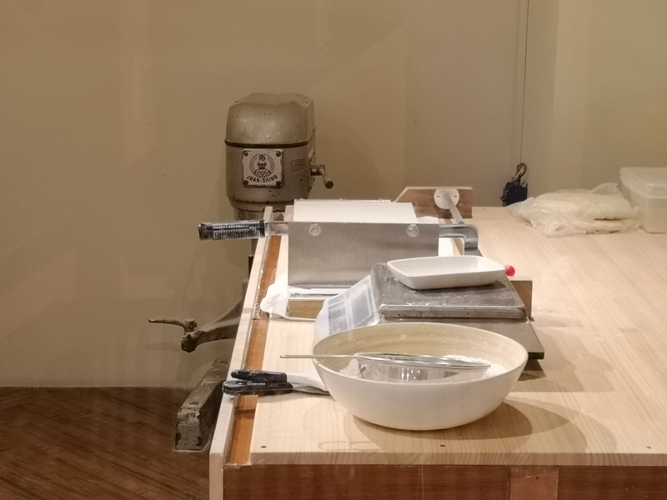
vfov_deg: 21.9
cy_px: 250
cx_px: 334
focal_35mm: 67
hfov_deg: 29.0
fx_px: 1291
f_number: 1.8
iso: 250
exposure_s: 1/30
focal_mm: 3.95
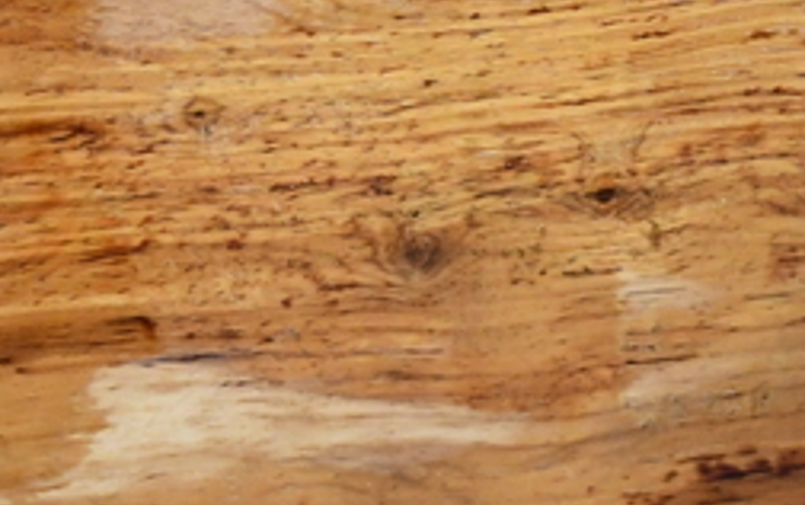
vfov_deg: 10.2
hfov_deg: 15.5
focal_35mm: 128
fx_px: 2816
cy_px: 352
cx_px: 1038
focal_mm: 19
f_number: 3.5
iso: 2500
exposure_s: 1/160
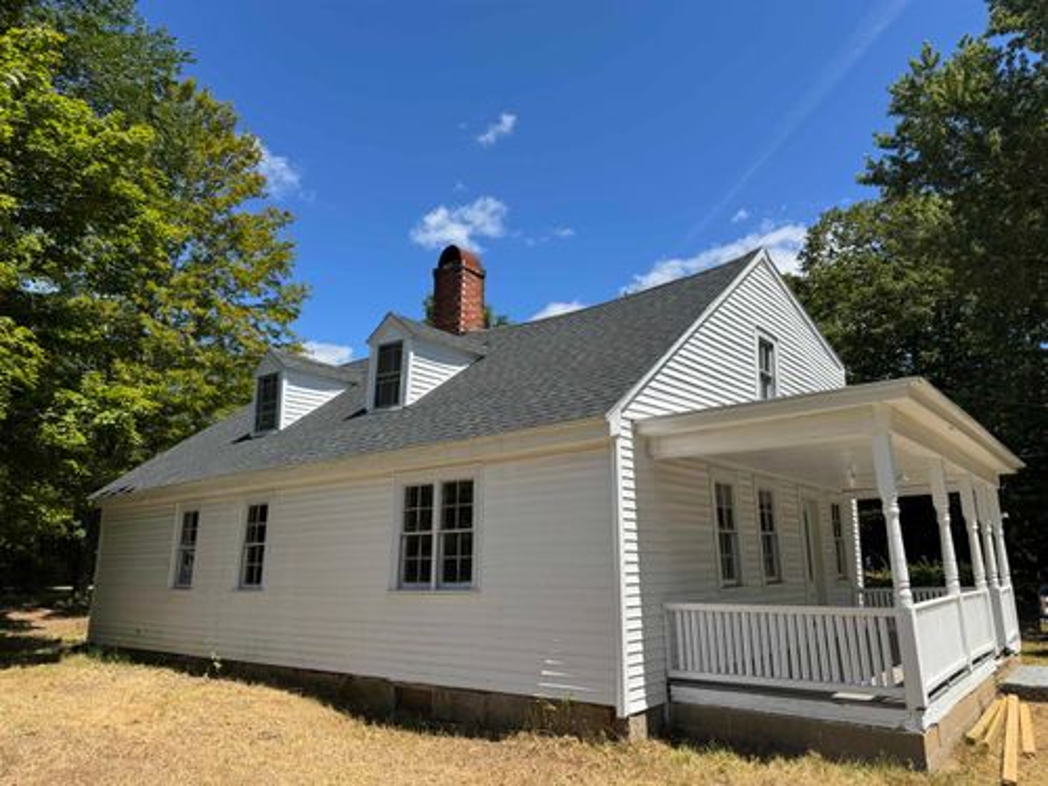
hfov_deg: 71.6
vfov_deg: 56.8
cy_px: 393
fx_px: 727
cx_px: 524
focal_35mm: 24
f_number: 1.78
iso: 80
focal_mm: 6.76
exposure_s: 1/4049
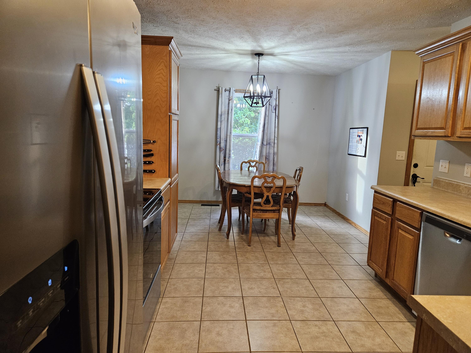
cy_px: 176
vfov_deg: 58.9
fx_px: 313
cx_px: 236
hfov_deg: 73.9
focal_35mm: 23
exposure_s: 1/120
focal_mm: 5.4
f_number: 1.8
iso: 640
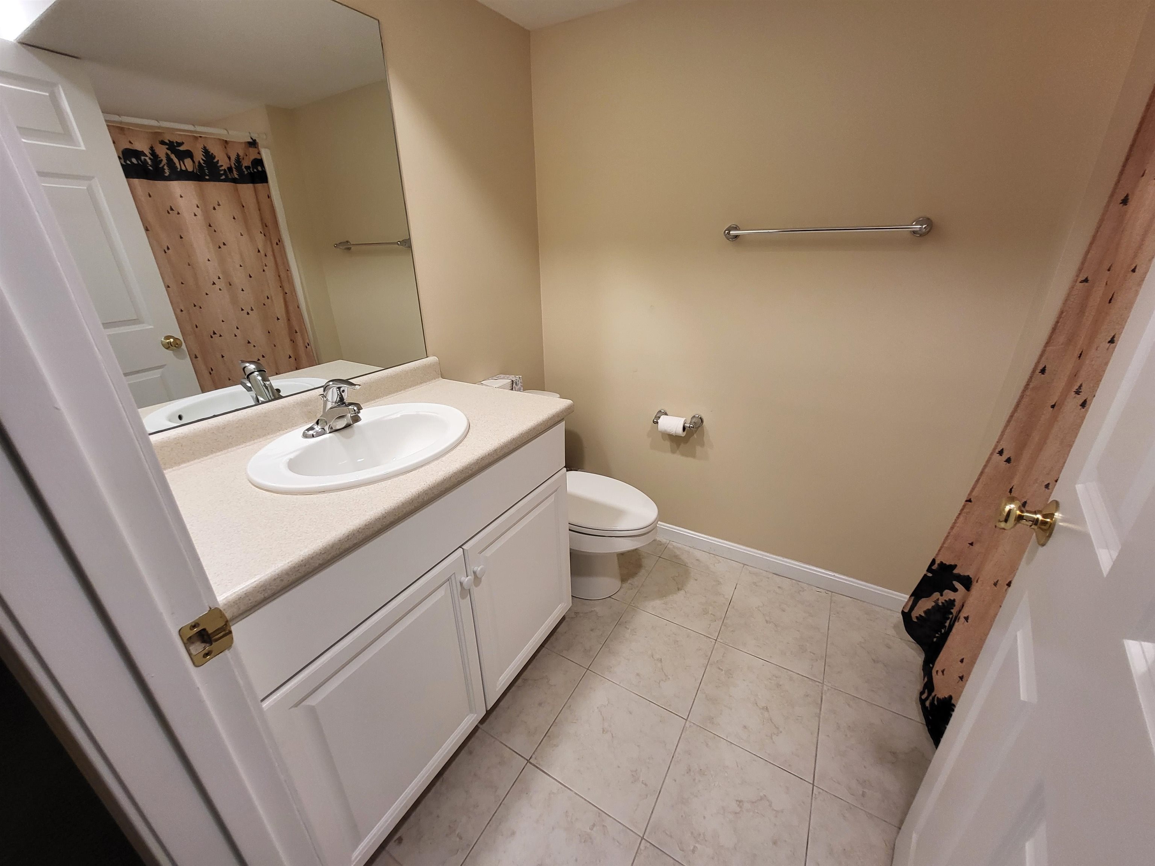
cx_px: 578
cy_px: 433
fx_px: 434
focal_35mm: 13
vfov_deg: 89.9
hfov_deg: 106.2
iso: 160
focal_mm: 1.74
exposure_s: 1/60
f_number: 2.2
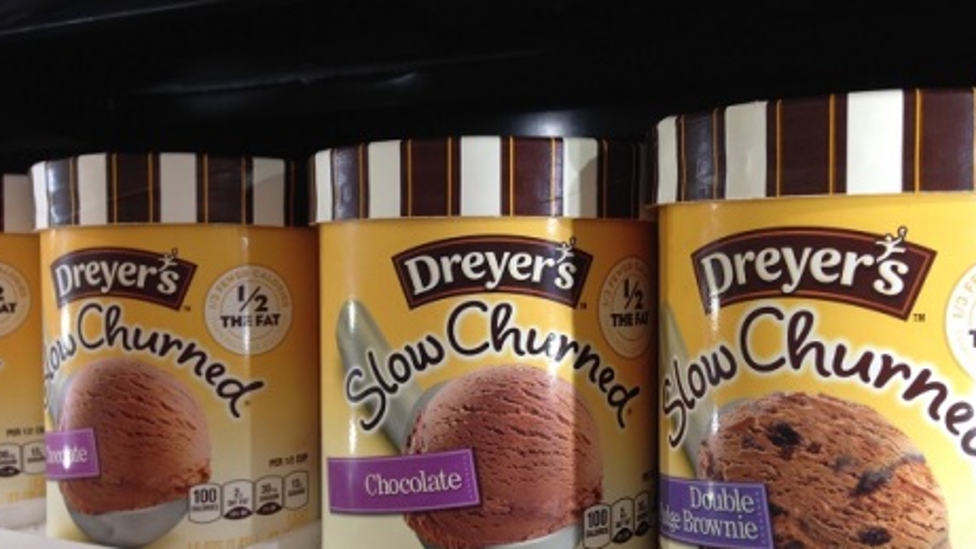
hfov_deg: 51.6
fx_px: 1009
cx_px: 500
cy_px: 289
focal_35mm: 39
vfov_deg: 30.4
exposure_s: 1/30
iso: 50
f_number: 2.4
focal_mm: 4.12
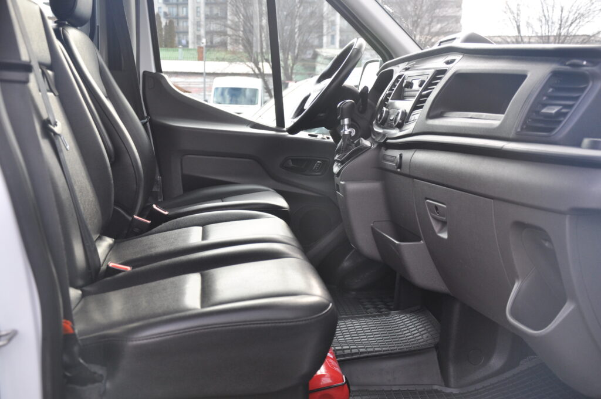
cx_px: 300
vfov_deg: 31.8
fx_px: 700
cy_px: 200
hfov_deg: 46.5
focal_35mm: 42
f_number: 4.5
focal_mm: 28
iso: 400
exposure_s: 1/80
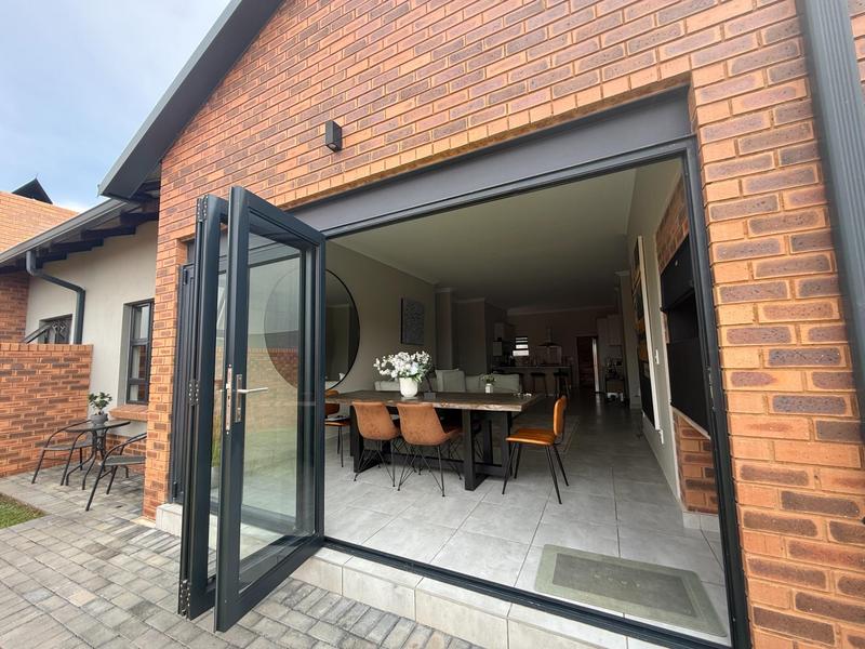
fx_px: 350
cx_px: 432
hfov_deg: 102.1
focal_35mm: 14
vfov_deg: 85.7
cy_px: 324
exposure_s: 1/217
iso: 50
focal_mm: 2.22
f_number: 2.2
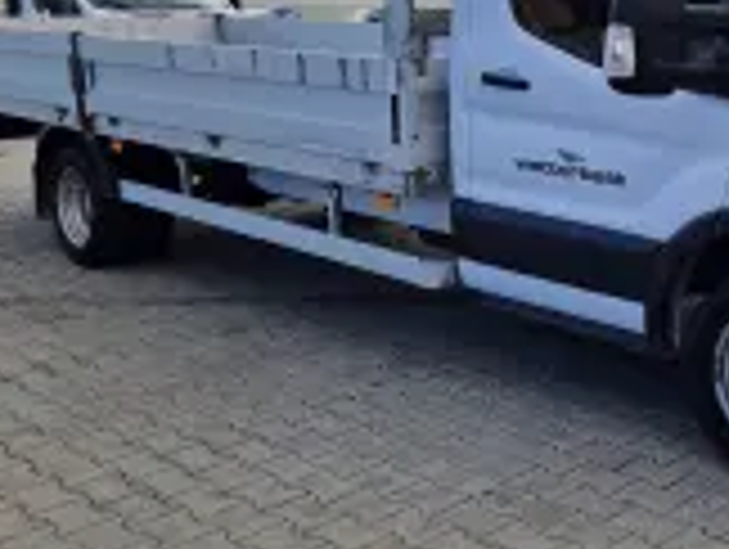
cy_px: 162
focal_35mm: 51
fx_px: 1076
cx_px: 626
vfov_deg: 28.4
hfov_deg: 35.7
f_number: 1.8
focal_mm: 5.4
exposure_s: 1/972
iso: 50
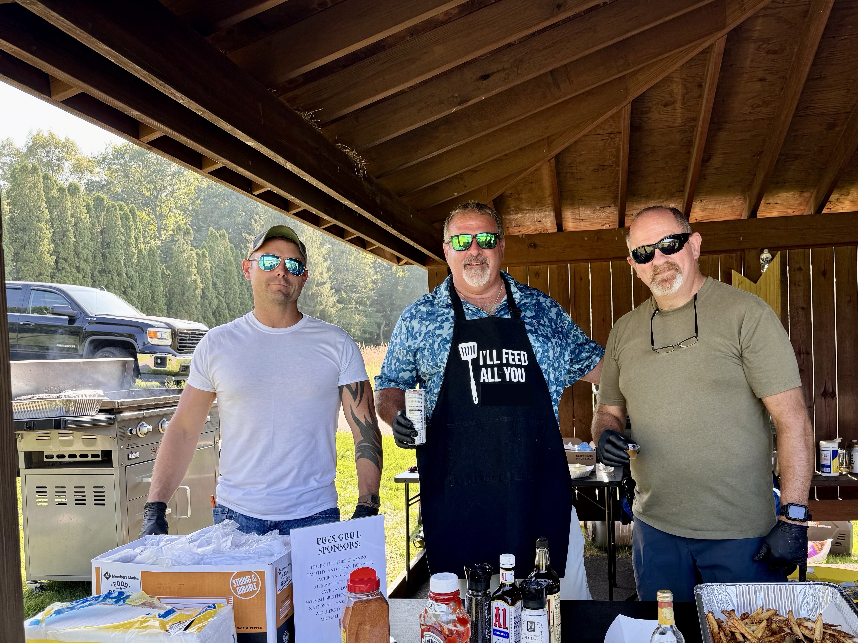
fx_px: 768
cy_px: 383
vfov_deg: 45.2
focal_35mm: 31
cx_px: 484
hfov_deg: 58.2
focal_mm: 6.76
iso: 64
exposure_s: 1/220
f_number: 1.78
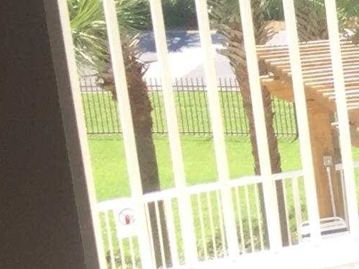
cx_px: 1056
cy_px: 303
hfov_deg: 9.3
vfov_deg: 8.5
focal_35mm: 173
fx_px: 1794
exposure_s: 1/350
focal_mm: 4.15
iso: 32
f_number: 2.2
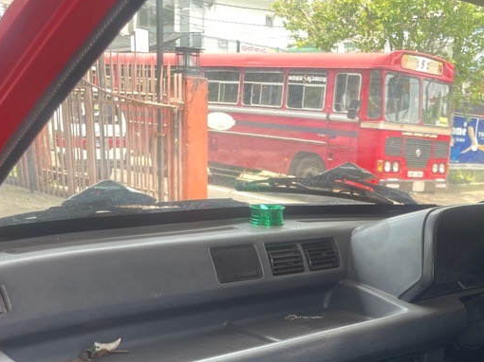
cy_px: 341
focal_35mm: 51
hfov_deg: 36.9
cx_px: 344
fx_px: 713
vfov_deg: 27.3
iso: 32
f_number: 1.6
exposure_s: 1/121
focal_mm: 4.2
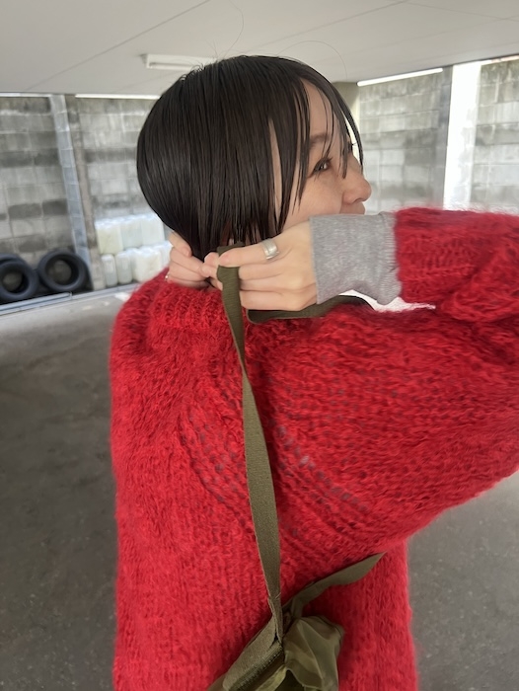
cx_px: 260
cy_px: 346
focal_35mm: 26
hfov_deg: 53.1
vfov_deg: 67.3
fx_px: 519
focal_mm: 5.7
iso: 160
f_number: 1.5
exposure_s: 1/60
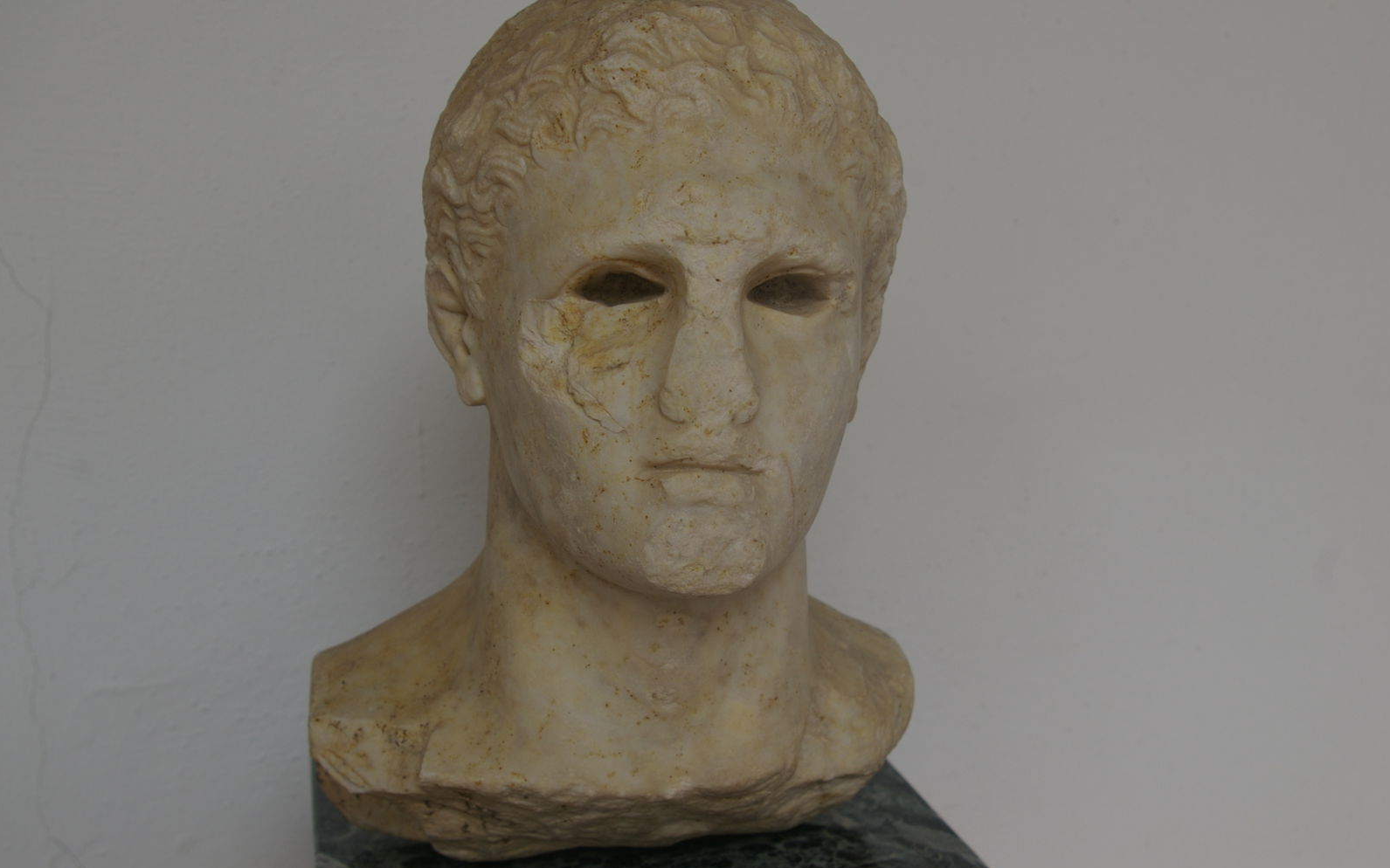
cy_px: 415
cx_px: 695
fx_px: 1629
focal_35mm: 43
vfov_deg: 29.9
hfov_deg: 46.2
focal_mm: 28
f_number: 8
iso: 200
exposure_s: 1/90
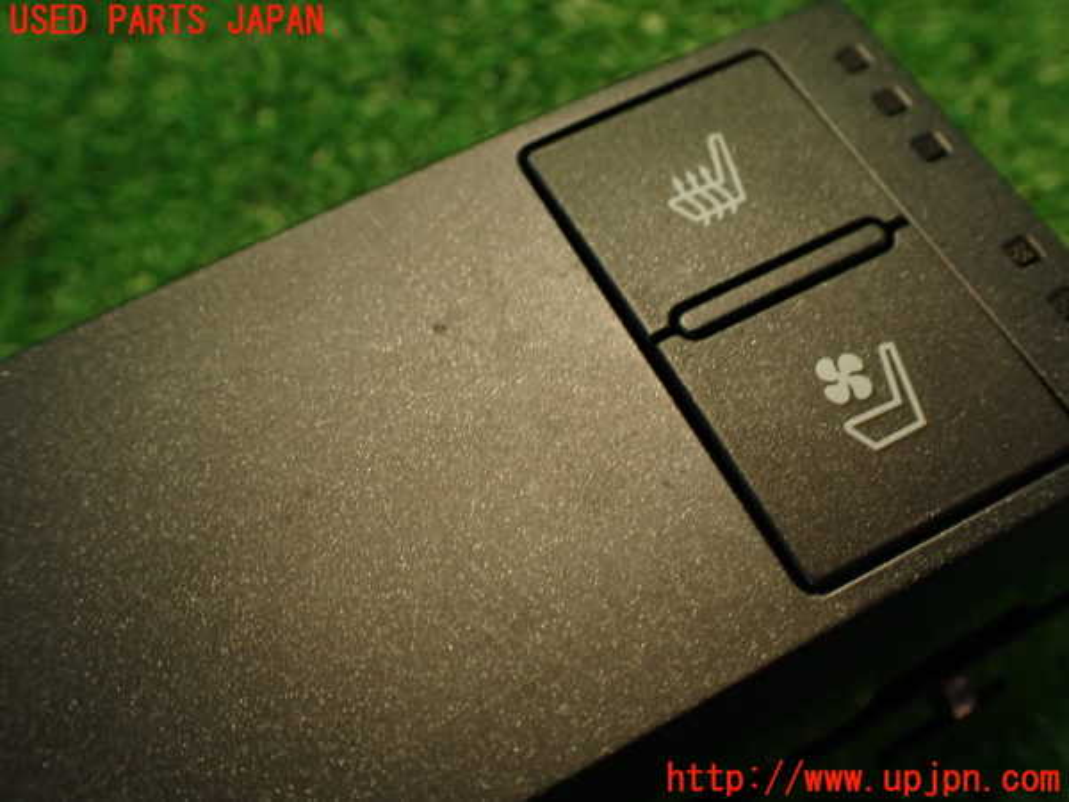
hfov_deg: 56.8
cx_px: 534
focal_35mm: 32
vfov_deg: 44.2
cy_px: 401
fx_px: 988
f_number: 2.4
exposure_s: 1/30
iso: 200
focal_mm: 5.79
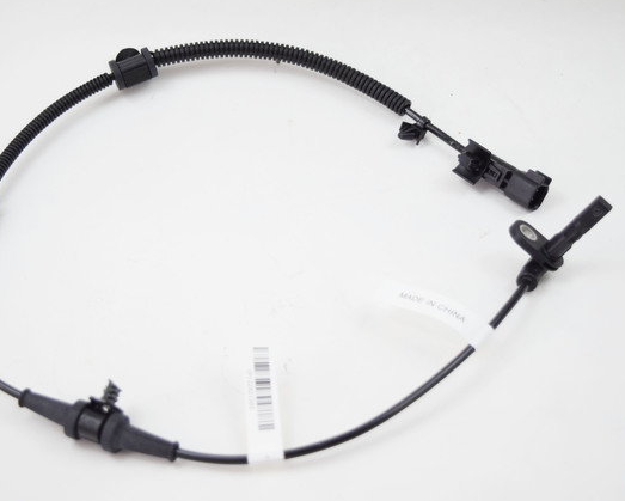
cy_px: 248
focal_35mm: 62
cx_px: 258
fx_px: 1147
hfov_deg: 30.4
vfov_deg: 24.6
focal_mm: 36
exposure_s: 1/60
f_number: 4.8
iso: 1000
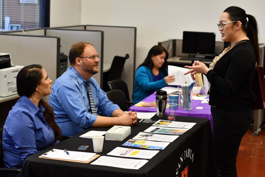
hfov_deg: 27.0
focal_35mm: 75
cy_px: 88
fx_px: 552
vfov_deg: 18.2
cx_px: 132
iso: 800
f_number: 2.8
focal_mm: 50
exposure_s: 1/250
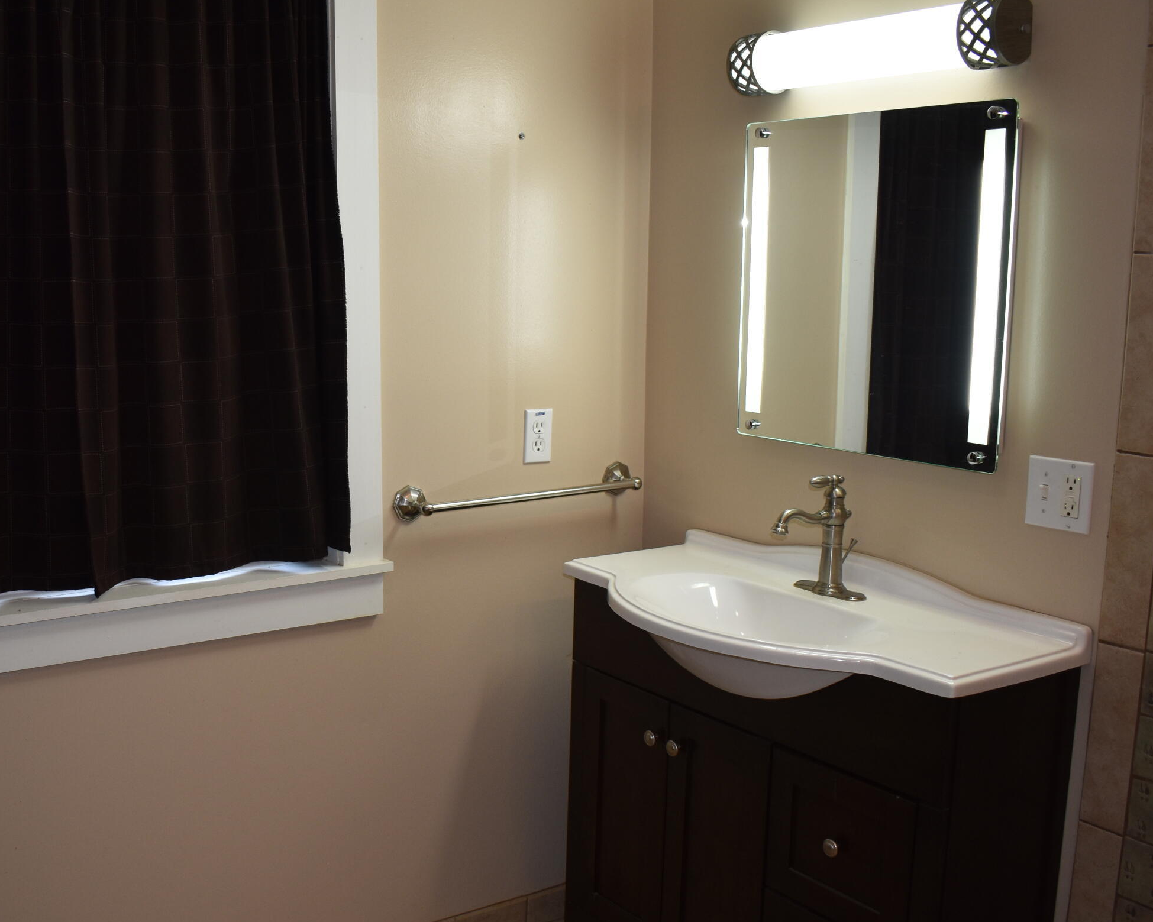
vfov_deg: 38.2
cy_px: 504
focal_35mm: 39
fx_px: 1331
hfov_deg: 46.2
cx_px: 390
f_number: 3.5
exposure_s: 1/60
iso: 220
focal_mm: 18
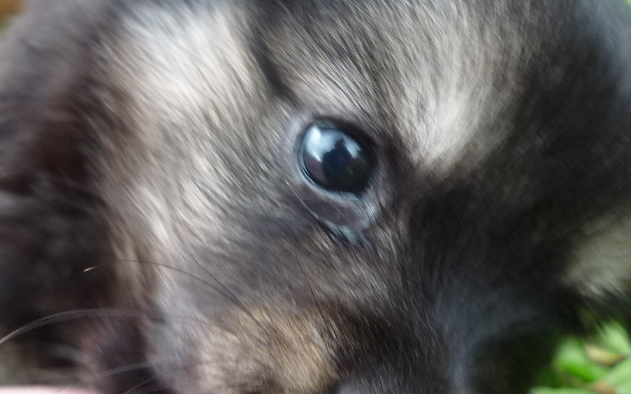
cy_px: 185
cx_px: 312
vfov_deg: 20.9
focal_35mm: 62
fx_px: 1066
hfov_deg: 33.0
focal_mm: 5.5
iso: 100
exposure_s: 1/30
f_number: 2.8
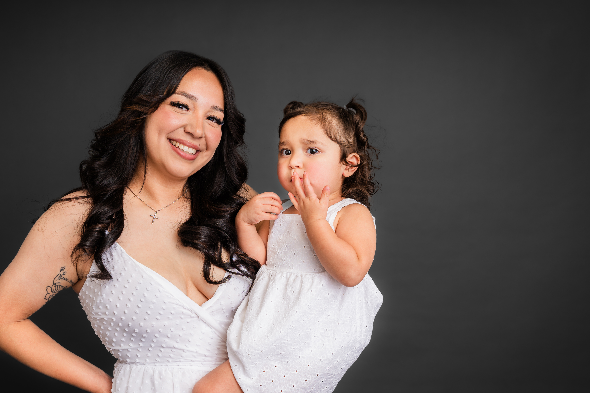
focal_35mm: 48
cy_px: 207
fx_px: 787
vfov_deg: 28.1
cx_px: 249
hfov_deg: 41.0
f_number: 4.5
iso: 100
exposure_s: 1/125
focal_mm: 40
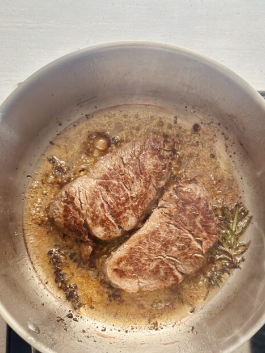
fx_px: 806
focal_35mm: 79
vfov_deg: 24.7
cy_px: 213
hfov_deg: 18.6
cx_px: 178
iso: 100
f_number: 1.78
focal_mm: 6.86
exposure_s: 1/166
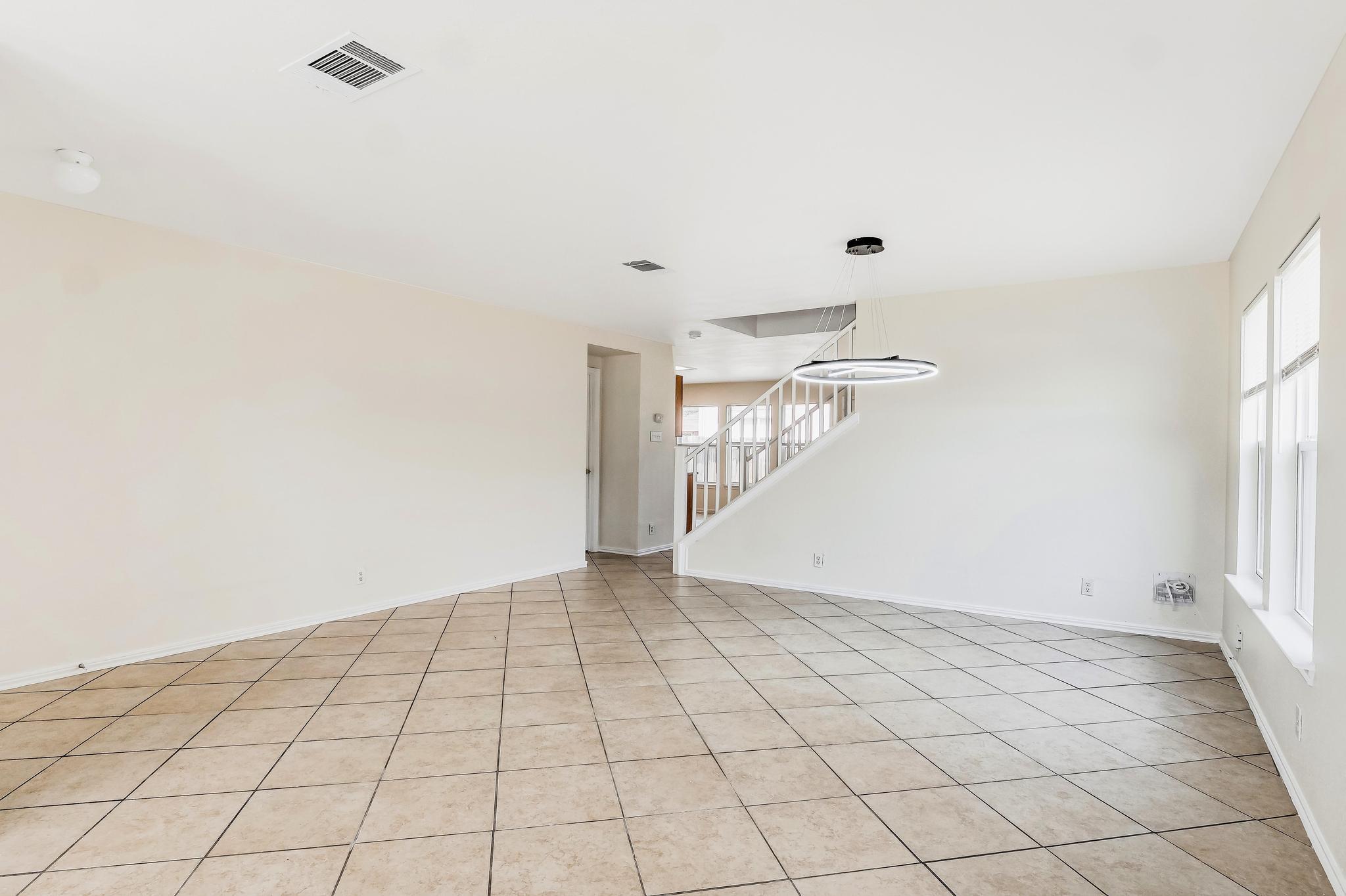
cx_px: 673
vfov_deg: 73.7
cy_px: 448
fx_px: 598
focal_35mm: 16
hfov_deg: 96.8
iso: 200
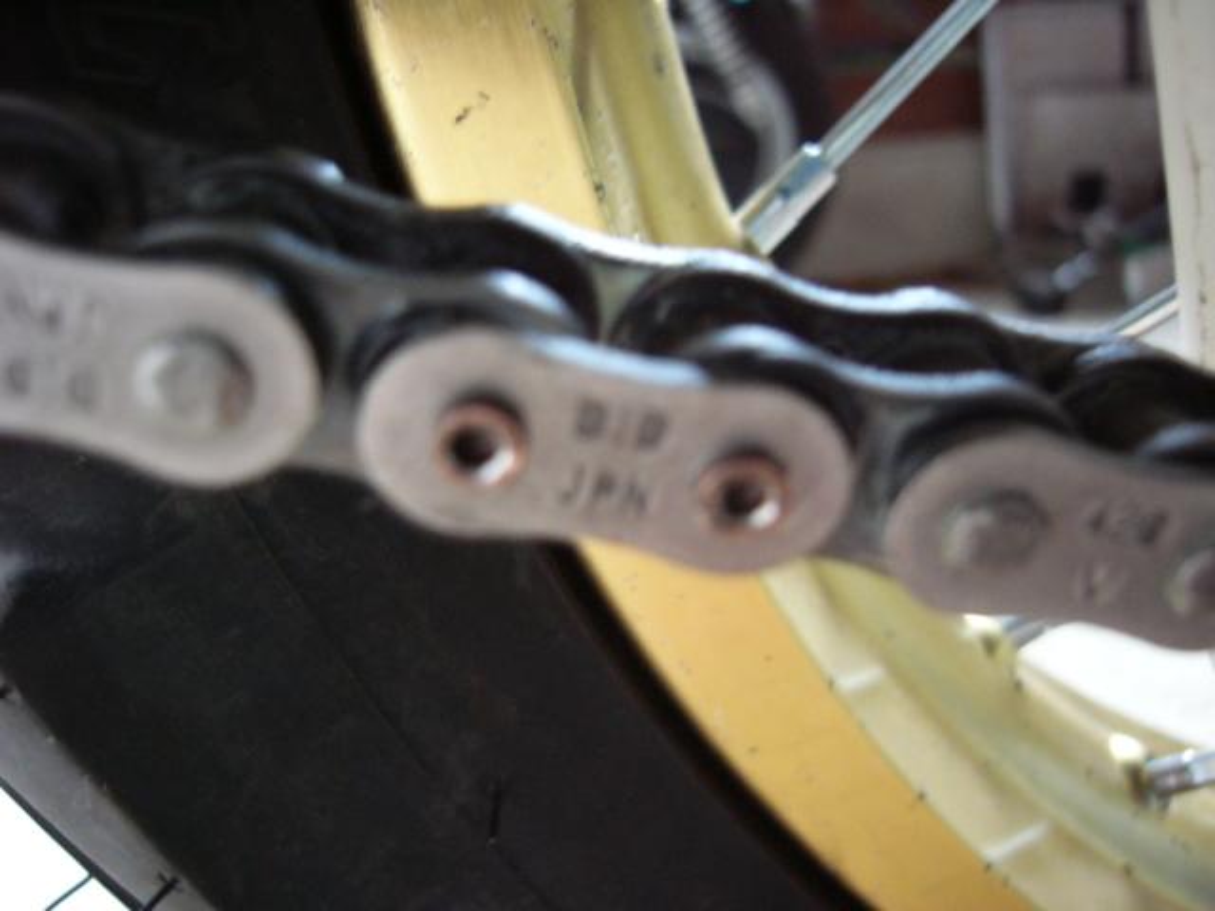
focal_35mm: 35
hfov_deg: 52.6
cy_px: 456
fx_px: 1228
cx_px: 608
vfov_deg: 40.7
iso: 200
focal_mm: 5.8
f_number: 2.8
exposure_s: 1/8
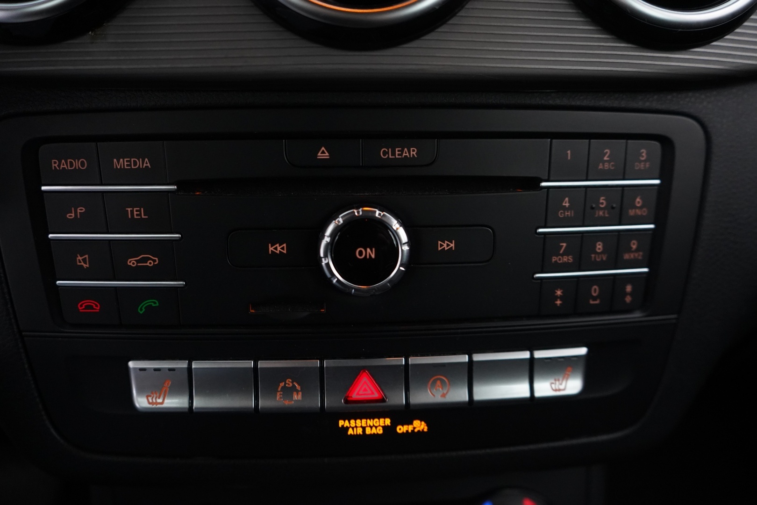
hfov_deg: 65.5
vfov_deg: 46.4
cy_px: 252
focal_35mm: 28
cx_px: 378
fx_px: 589
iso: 4000
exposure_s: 1/60
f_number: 3.5
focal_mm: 28
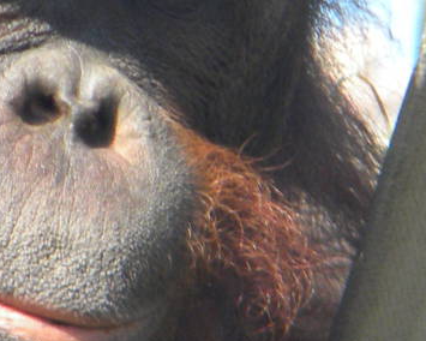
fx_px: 22984
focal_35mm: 1823
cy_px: 154
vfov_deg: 0.8
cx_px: -6
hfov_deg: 1.1
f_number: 5.4
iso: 170
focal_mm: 75
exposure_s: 1/252
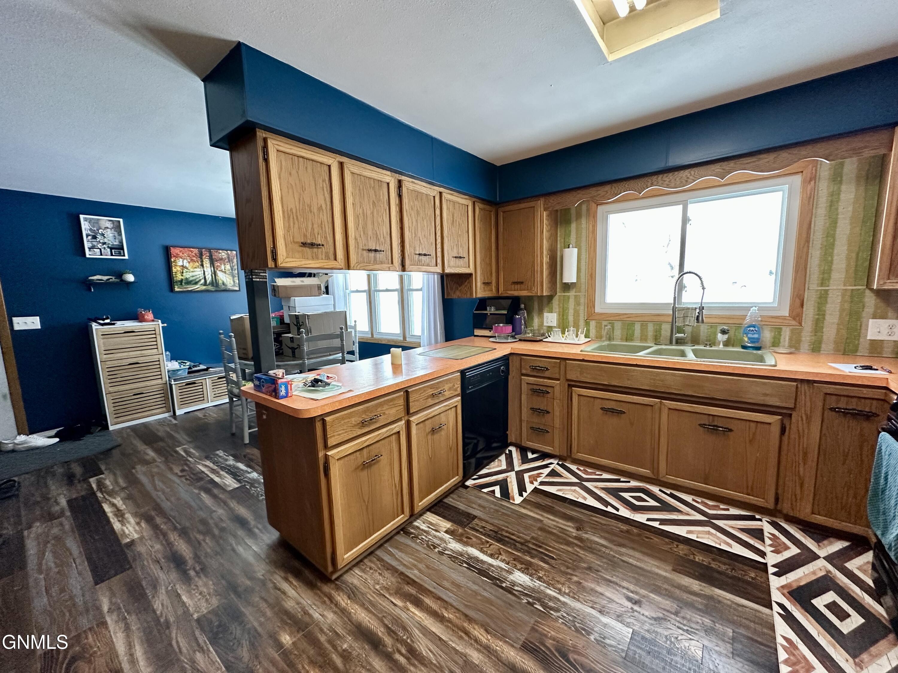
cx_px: 449
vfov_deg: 85.7
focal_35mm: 14
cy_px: 336
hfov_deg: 102.1
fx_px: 363
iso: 250
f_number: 2.2
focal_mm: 2.22
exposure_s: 1/120
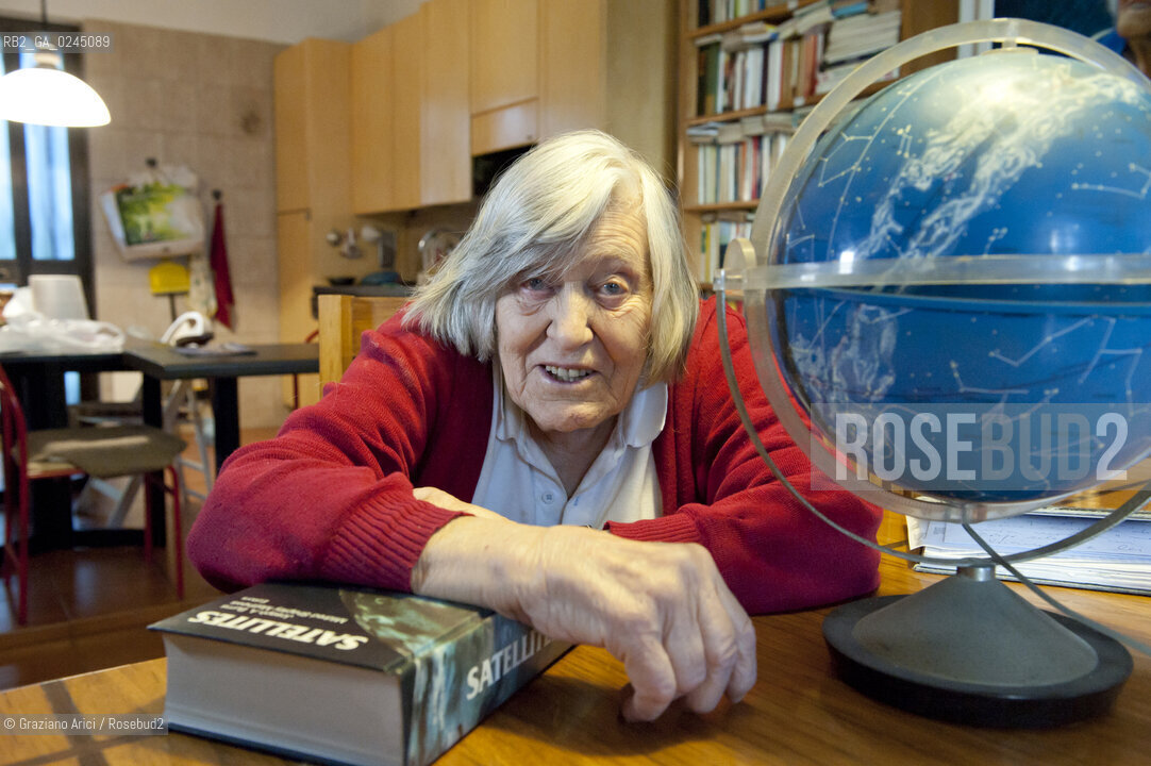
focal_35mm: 32
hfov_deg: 58.7
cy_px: 383
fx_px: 1022
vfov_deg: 41.1
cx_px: 576
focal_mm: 32
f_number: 5.6
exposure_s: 1/80
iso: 3200
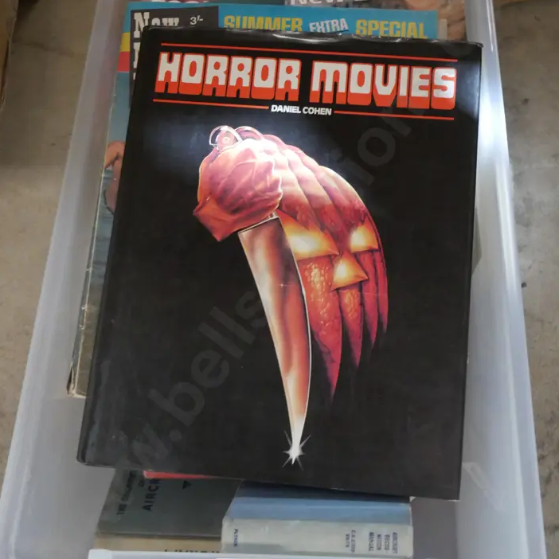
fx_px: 895
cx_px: 305
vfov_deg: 34.6
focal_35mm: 49
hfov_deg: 34.7
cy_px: 241
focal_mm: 19
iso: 3200
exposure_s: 1/30
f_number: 4.1
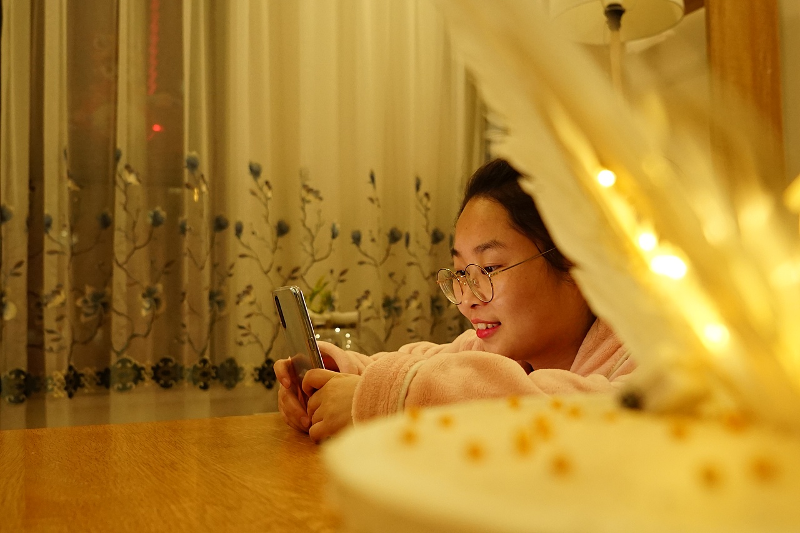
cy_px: 266
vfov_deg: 36.9
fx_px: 800
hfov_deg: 53.1
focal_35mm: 36
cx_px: 400
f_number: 4
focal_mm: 24
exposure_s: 1/60
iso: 1600
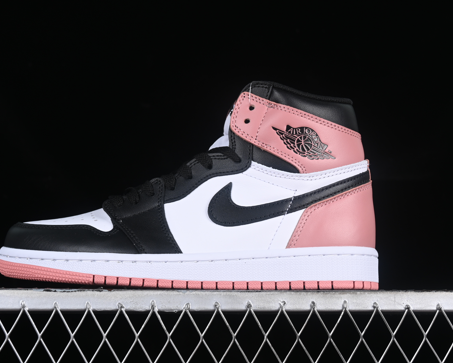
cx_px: 189
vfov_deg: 18.1
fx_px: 1140
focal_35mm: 85
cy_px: 181
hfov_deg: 22.5
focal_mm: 50
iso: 160
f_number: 8
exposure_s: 1/80
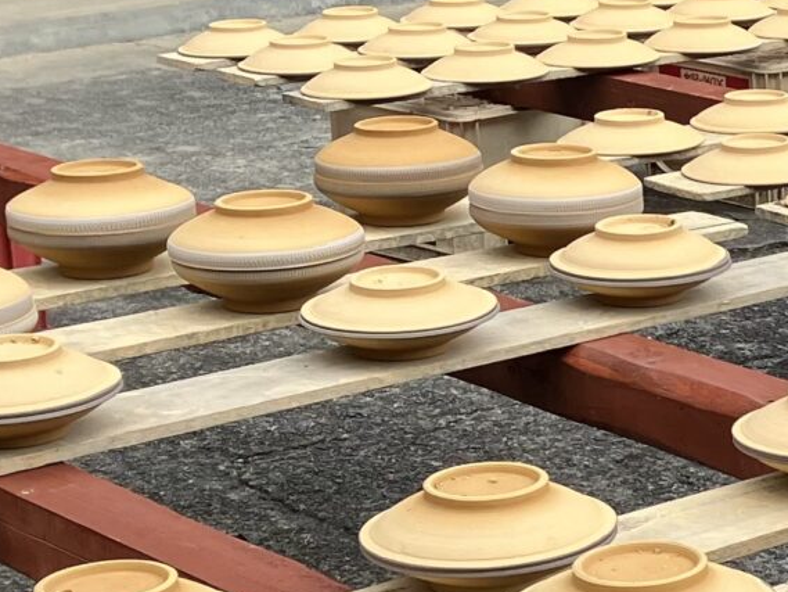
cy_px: 445
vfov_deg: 11.7
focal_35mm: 126
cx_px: 965
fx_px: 2869
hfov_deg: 15.1
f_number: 1.8
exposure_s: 1/674
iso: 32
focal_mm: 3.99
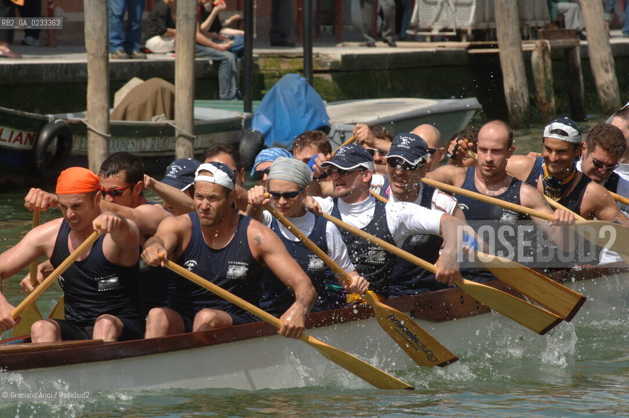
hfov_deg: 6.9
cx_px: 314
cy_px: 209
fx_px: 5235
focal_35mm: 300
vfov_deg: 4.6
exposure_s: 1/500
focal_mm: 200
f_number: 11
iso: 400
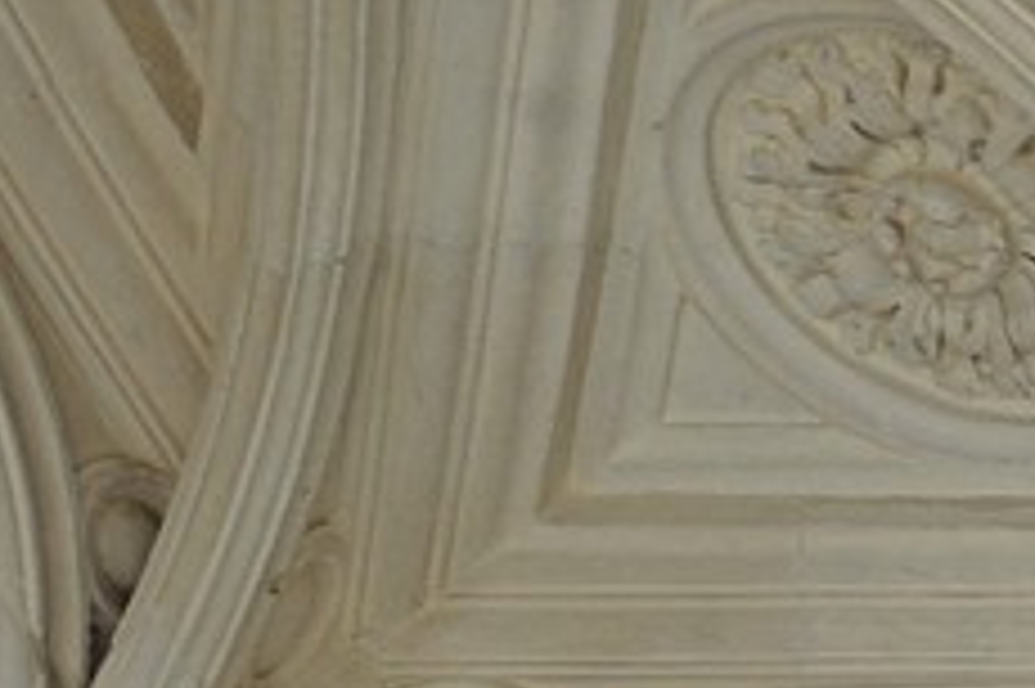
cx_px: 3267
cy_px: 1340
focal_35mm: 139
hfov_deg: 10.1
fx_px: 3993
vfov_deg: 9.3
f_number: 5.6
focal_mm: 20
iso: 400
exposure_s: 1/50
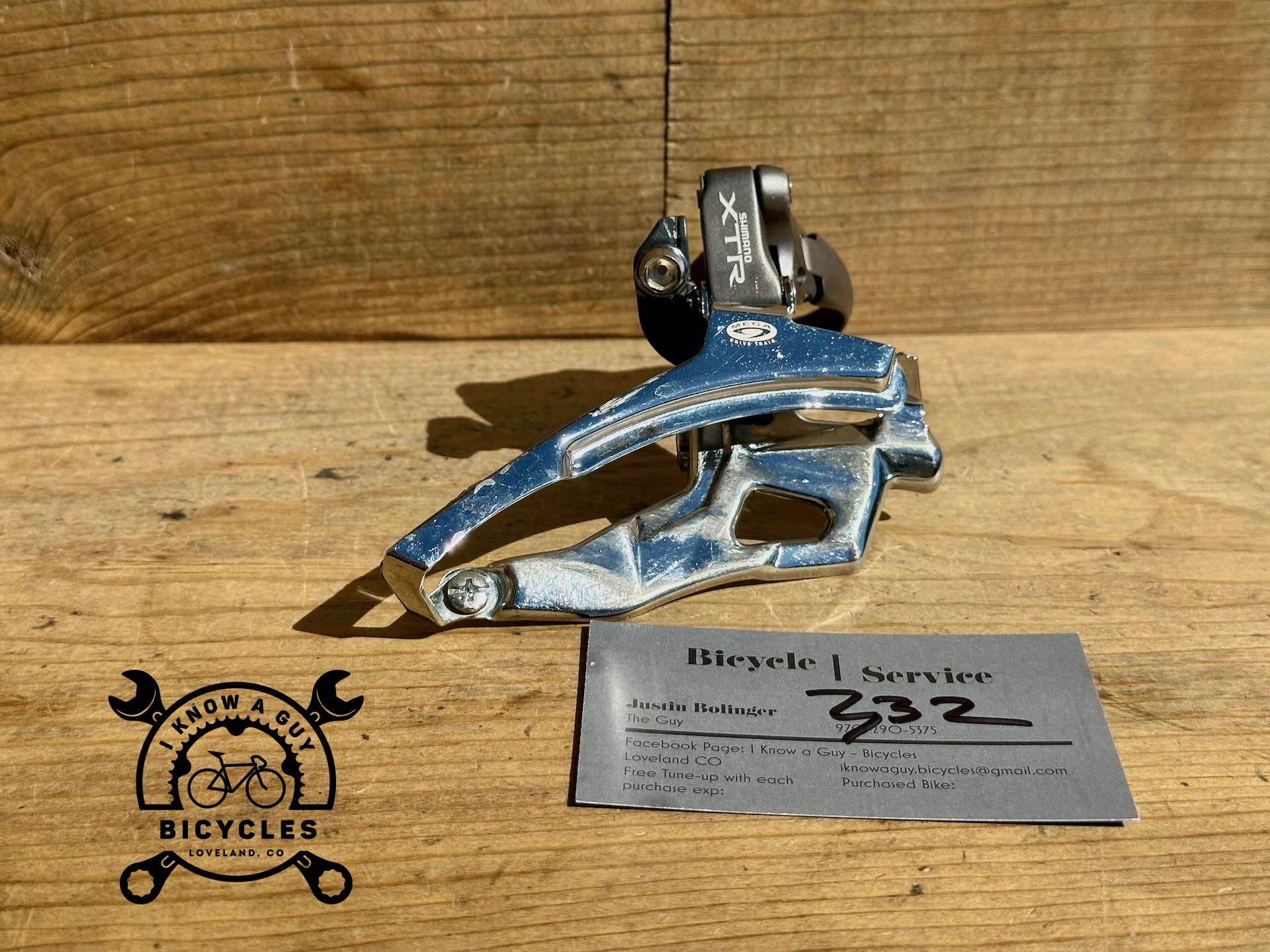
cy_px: 476
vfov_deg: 30.3
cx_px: 635
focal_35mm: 48
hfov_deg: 39.7
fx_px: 1761
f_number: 1.78
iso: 64
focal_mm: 6.86
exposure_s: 1/6211
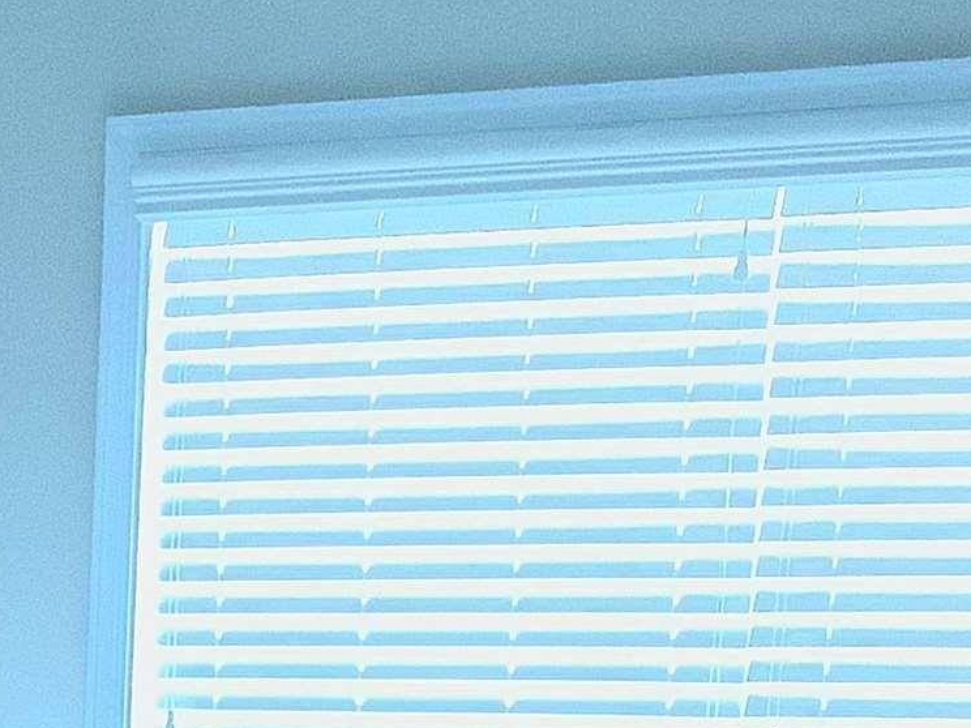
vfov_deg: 10.7
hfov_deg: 14.7
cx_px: -285
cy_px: 1434
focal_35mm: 128
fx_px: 3590
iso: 320
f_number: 2.4
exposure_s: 1/40
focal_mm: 3.3
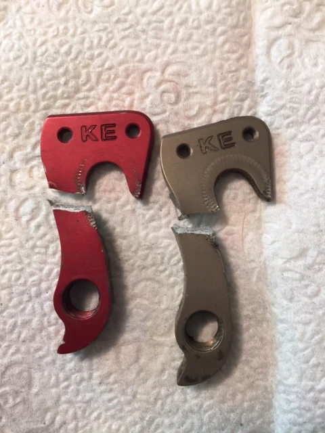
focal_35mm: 29
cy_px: 216
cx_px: 162
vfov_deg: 61.7
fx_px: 363
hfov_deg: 48.2
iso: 40
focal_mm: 4.15
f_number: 2.2
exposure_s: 1/15
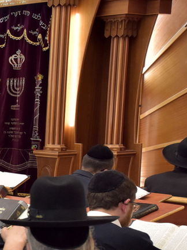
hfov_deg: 11.8
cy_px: 196
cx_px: -215
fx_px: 785
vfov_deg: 17.9
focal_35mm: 109
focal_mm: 35
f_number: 8
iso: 3200
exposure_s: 1/160
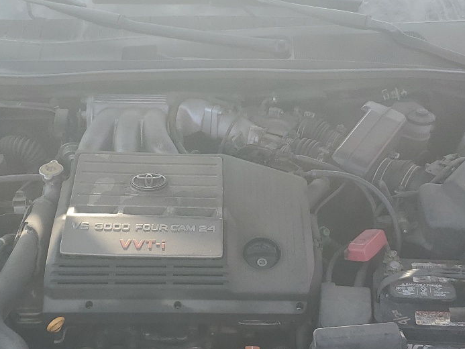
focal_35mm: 60
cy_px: 218
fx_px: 806
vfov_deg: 24.4
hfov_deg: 32.2
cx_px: 215
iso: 50
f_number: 1.5
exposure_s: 1/667
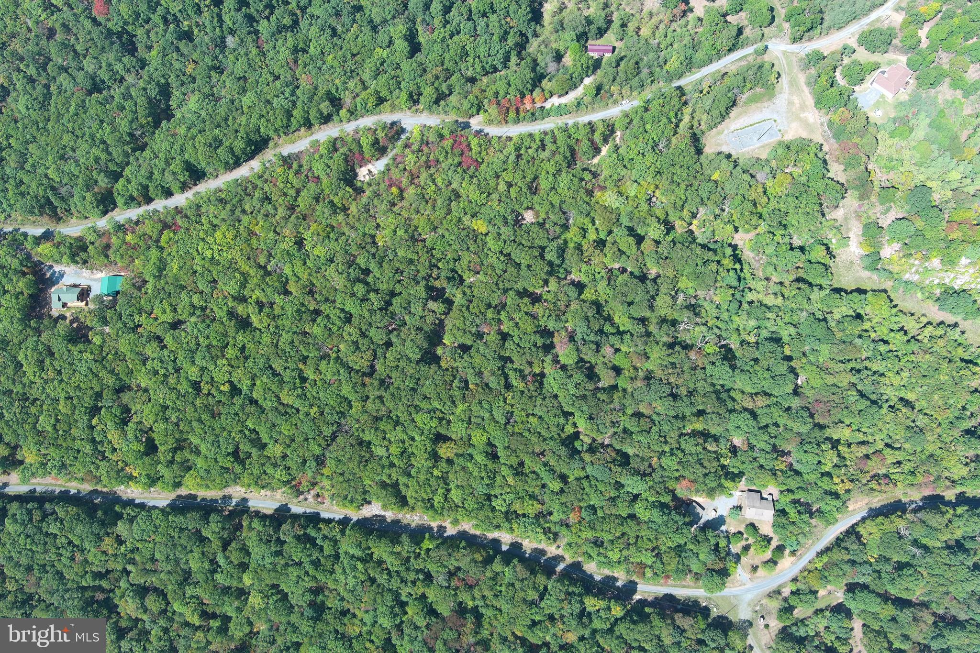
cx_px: 490
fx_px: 789
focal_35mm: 29
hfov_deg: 63.7
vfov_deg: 45.0
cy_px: 326
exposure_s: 1/418
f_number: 2.8
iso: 100
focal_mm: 10.57
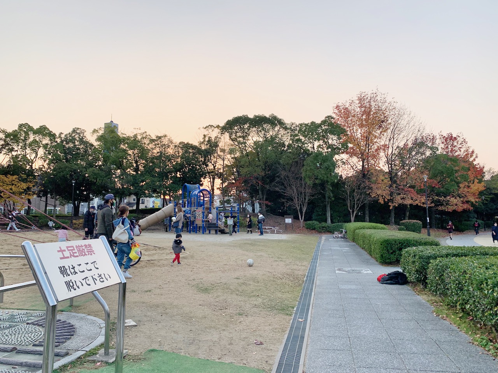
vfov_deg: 53.1
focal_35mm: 26
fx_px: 374
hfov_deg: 67.3
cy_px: 186
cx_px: 249
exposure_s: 1/507
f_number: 1.8
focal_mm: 4.25
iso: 25
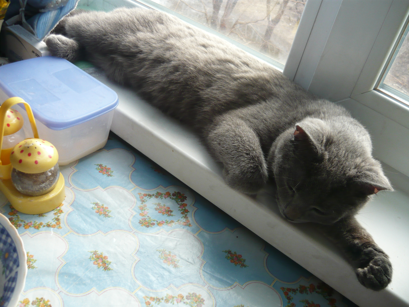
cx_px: 204
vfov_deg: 42.9
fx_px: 390
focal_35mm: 33
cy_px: 154
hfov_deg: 55.4
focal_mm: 5.5
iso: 200
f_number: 2.8
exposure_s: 1/30
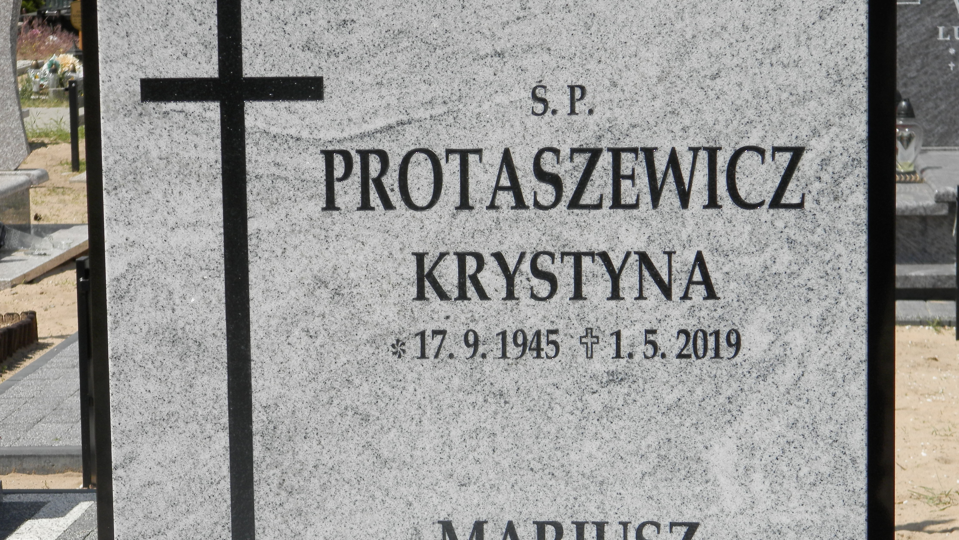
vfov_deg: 10.2
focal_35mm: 119
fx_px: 3026
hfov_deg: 18.0
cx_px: 481
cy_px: 311
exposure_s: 1/800
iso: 80
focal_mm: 19
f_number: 4.5
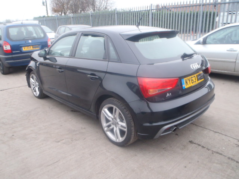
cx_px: 120
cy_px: 90
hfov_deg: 63.4
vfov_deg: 49.7
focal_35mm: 28
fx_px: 193
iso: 200
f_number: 3.5
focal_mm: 5
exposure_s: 1/15
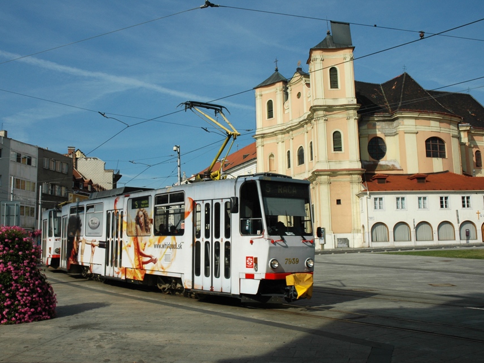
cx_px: 213
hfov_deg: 46.7
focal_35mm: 40
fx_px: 559
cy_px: 179
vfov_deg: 36.0
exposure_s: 1/500
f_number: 11
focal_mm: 24
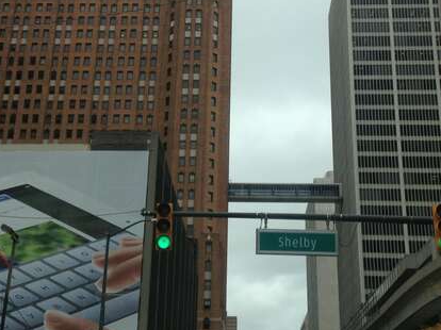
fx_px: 828
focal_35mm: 65
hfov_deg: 29.8
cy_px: 131
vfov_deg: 22.5
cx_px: 211
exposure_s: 1/863
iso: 50
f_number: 2.4
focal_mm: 4.28
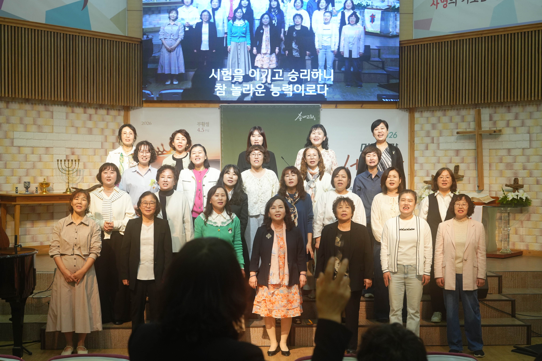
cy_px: 180
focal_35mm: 50
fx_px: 753
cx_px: 271
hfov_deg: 39.6
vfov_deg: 27.0
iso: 1250
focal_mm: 50
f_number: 5
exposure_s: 1/100
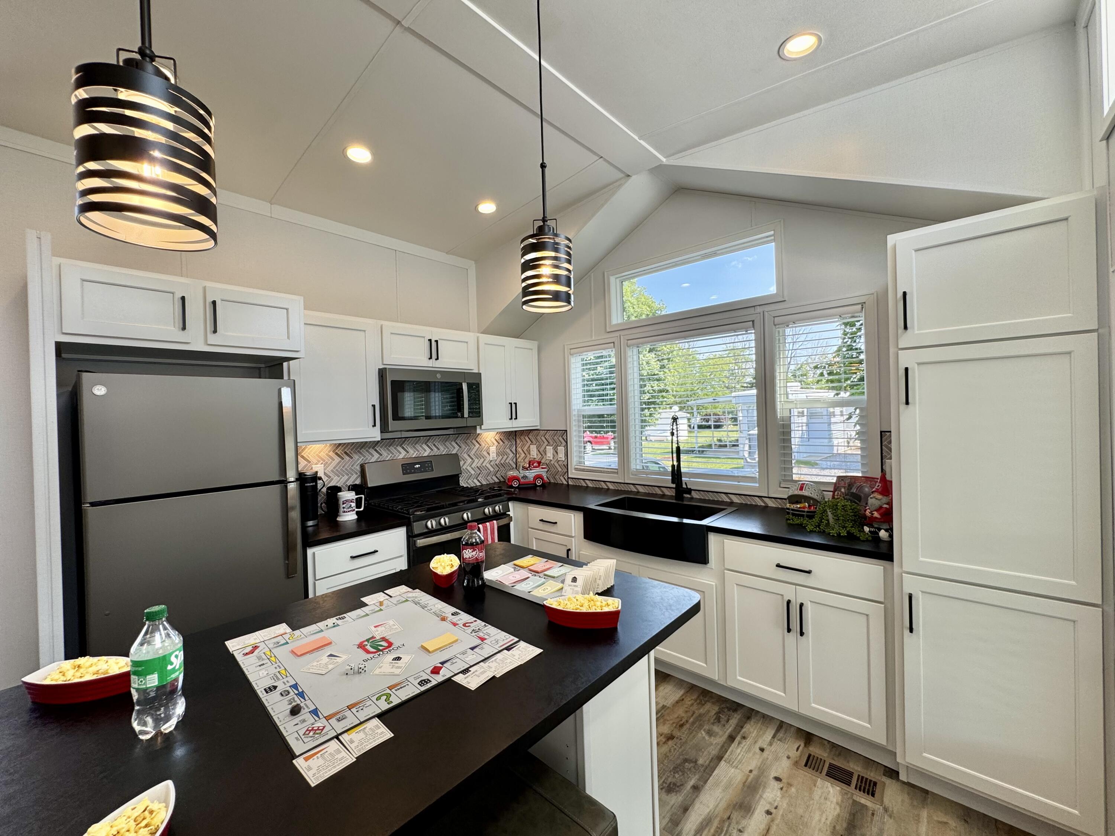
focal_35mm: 14
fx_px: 451
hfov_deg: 102.1
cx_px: 558
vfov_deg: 85.7
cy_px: 418
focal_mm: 2.22
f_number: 2.2
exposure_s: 1/144
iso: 40
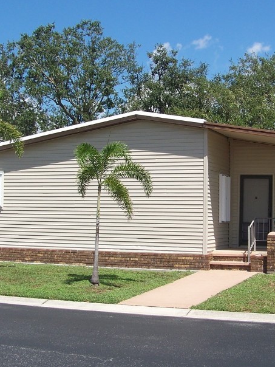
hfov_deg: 24.0
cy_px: 178
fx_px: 646
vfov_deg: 31.7
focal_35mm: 61
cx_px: 174
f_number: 4
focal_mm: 5.85
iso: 64
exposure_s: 1/500
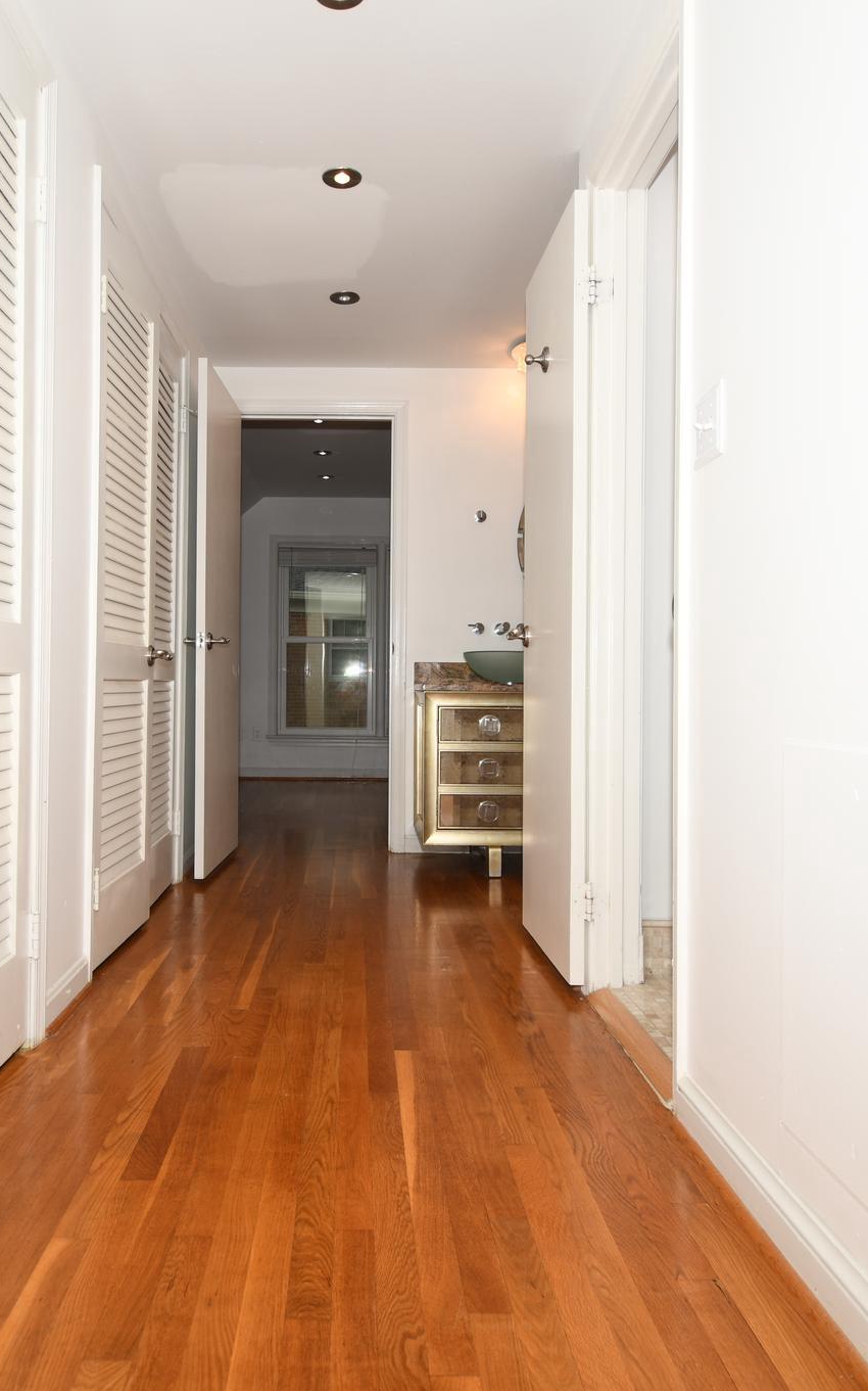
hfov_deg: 52.3
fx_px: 871
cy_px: 696
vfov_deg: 77.2
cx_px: 311
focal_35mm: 23
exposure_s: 1/200
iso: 100
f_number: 3.5
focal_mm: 10
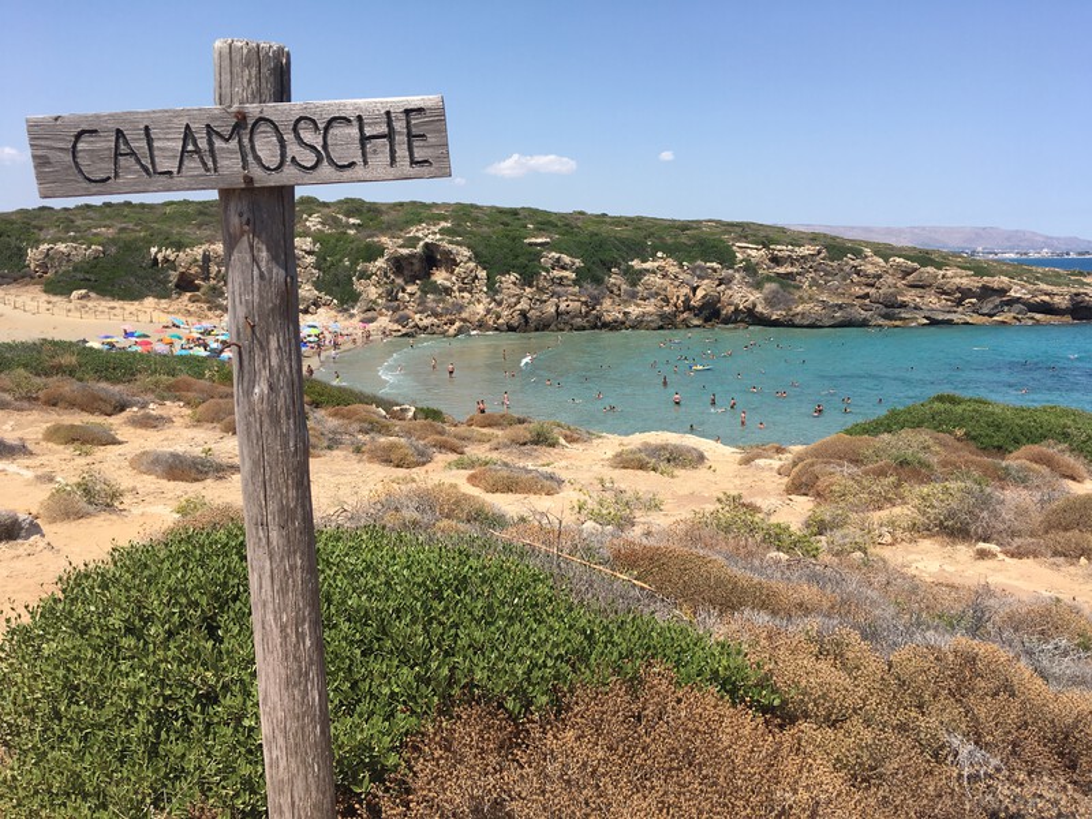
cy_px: 410
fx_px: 915
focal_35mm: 29
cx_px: 546
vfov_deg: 48.2
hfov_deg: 61.7
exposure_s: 1/1672
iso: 25
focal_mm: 4.15
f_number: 2.2
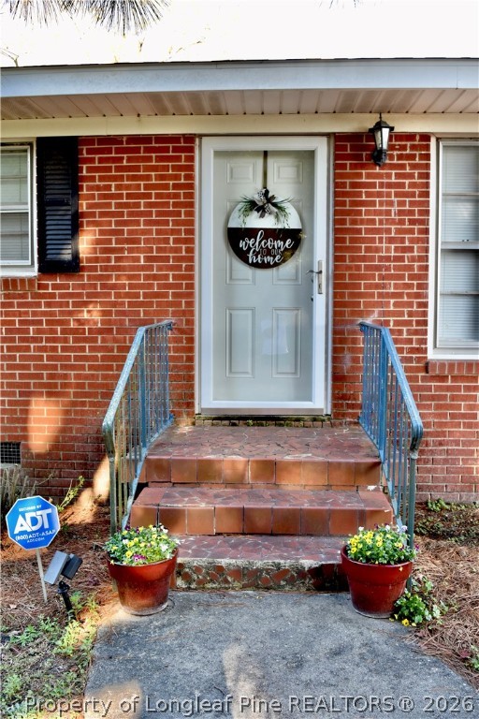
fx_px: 659
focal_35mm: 33
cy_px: 360
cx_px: 240
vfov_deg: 57.2
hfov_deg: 40.0
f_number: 5.6
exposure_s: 1/125
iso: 400
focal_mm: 22
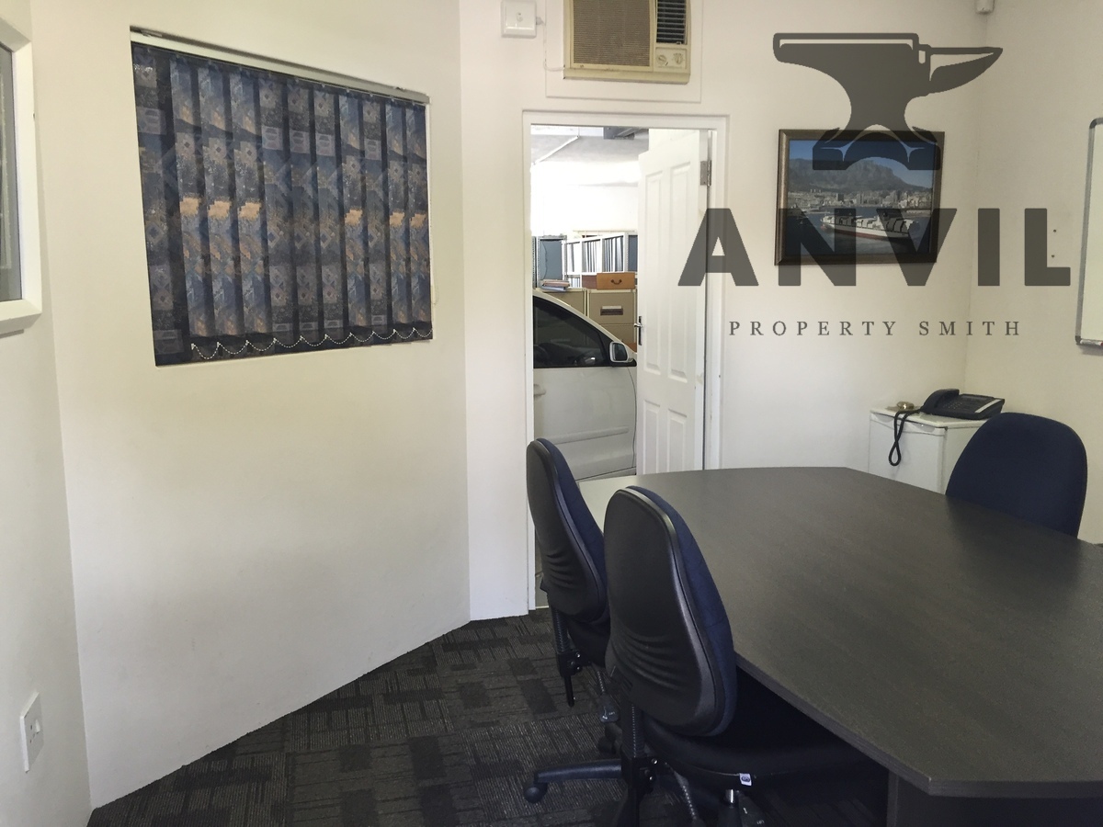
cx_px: 552
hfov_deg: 61.7
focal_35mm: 29
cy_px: 414
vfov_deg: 48.2
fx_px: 924
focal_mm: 4.15
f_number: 2.2
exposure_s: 1/33
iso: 125
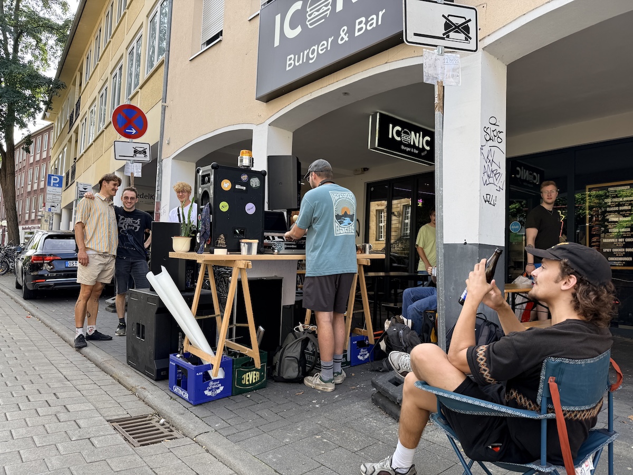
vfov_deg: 56.8
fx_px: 439
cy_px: 238
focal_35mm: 24
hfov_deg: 71.6
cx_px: 316
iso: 80
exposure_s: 1/491
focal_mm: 6.76
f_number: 1.78
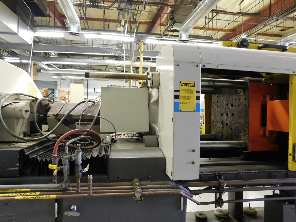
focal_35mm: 23
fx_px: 197
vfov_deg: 58.9
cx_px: 148
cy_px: 111
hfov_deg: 73.9
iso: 400
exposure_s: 1/13
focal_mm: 4
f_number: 3
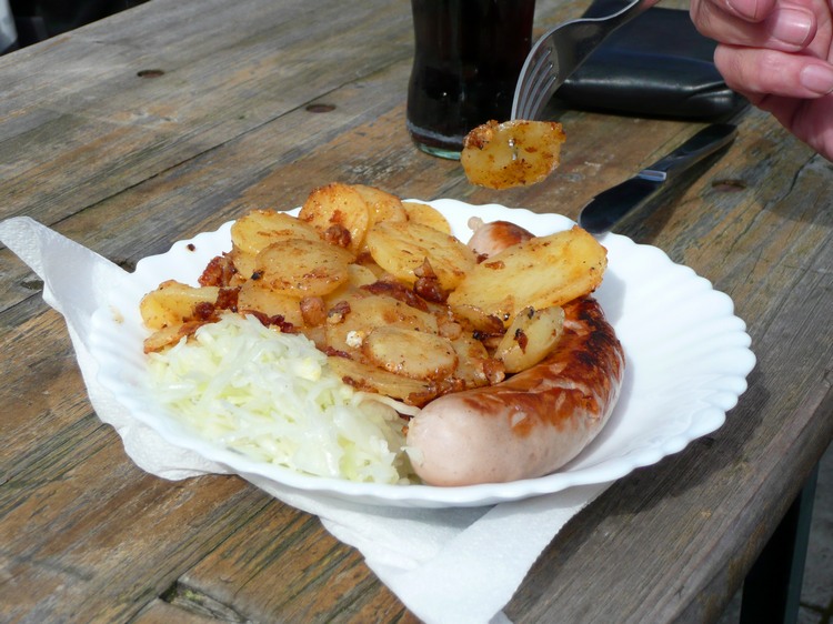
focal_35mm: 67
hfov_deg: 29.0
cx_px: 416
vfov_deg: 21.9
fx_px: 1612
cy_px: 312
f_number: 4.5
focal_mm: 11
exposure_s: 1/400
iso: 100
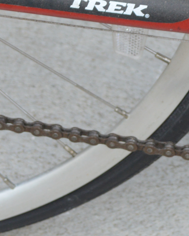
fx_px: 1469
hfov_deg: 7.4
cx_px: 100
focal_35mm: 210
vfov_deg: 9.1
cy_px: -71
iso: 400
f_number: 5.6
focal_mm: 36
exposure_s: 1/125
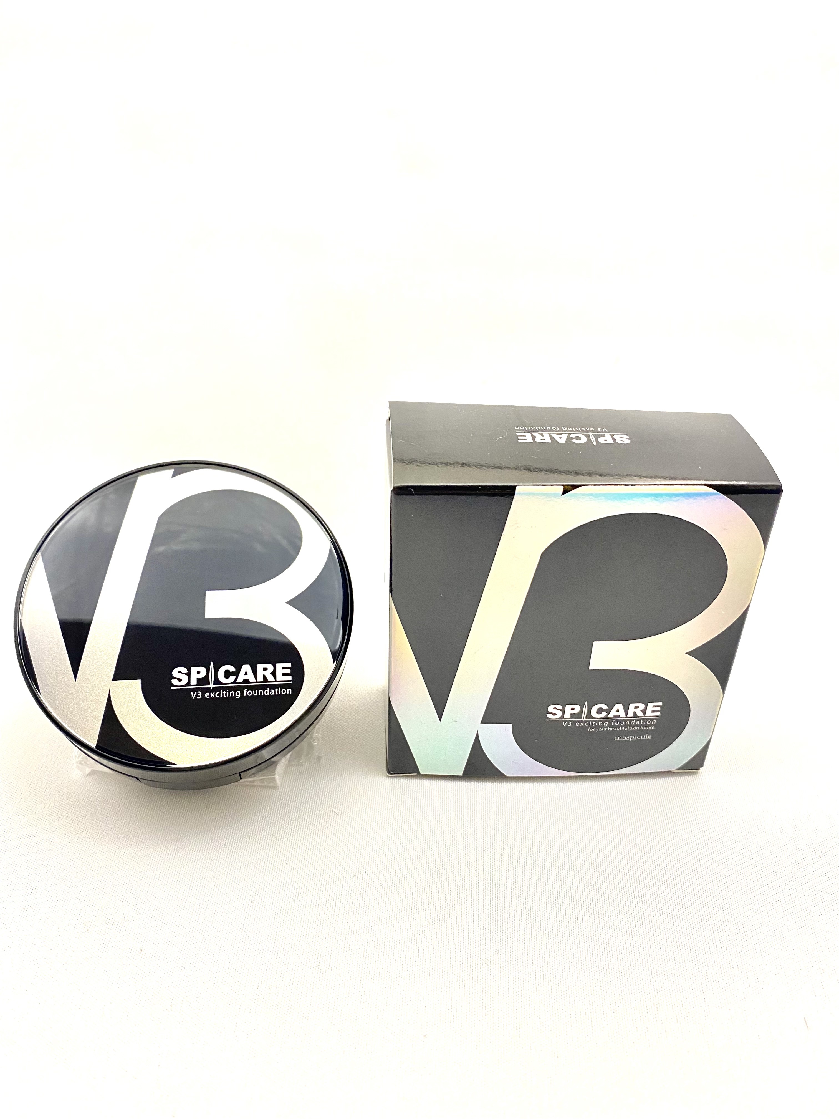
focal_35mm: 26
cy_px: 560
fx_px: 840
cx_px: 420
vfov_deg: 67.3
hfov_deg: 53.1
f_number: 1.8
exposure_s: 1/60
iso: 320
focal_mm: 4.25
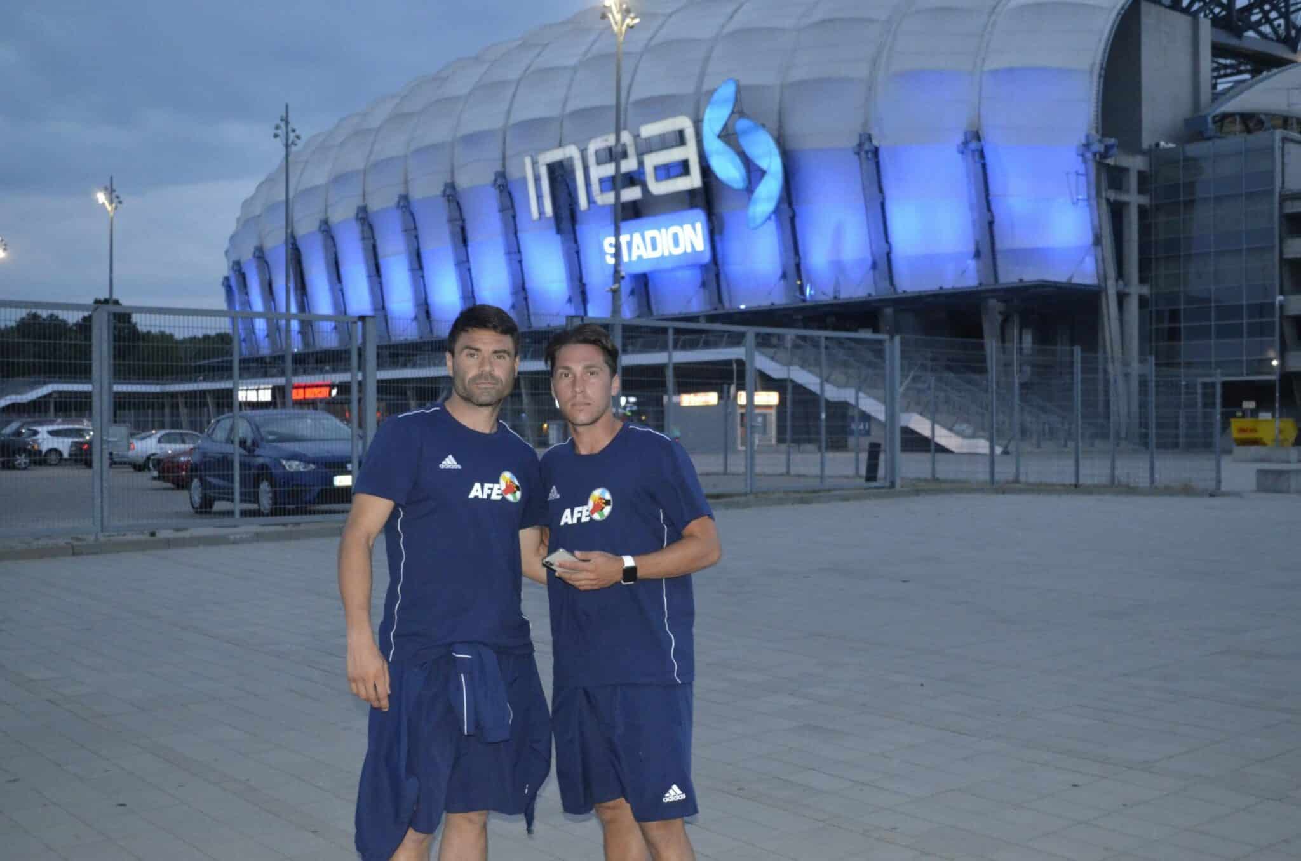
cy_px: 430
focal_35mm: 39
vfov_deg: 34.1
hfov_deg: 49.6
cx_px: 650
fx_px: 1406
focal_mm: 26
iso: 3200
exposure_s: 1/60
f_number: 4.2
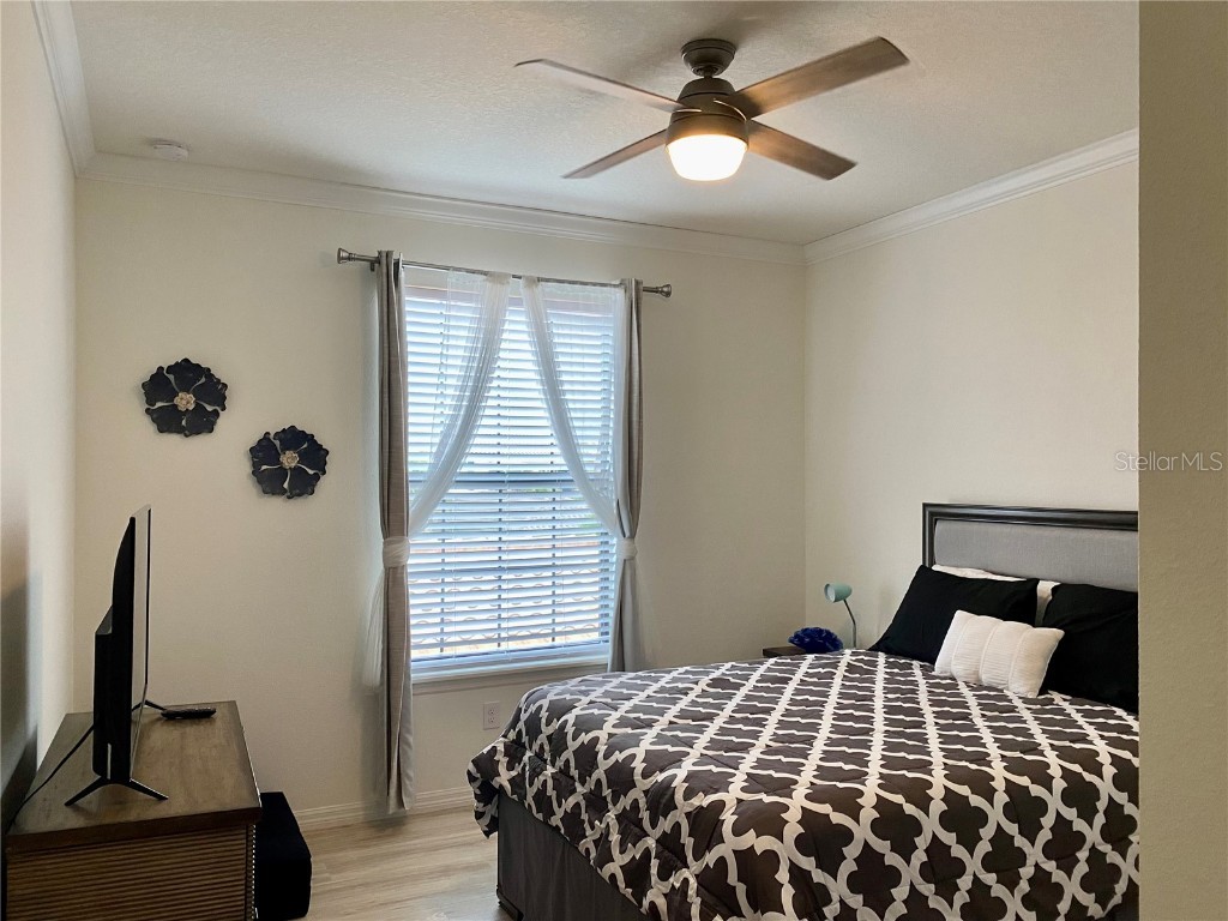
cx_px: 614
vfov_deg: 53.1
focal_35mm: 26
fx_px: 922
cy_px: 460
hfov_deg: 67.3
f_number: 1.8
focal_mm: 4.25
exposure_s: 1/60
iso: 160
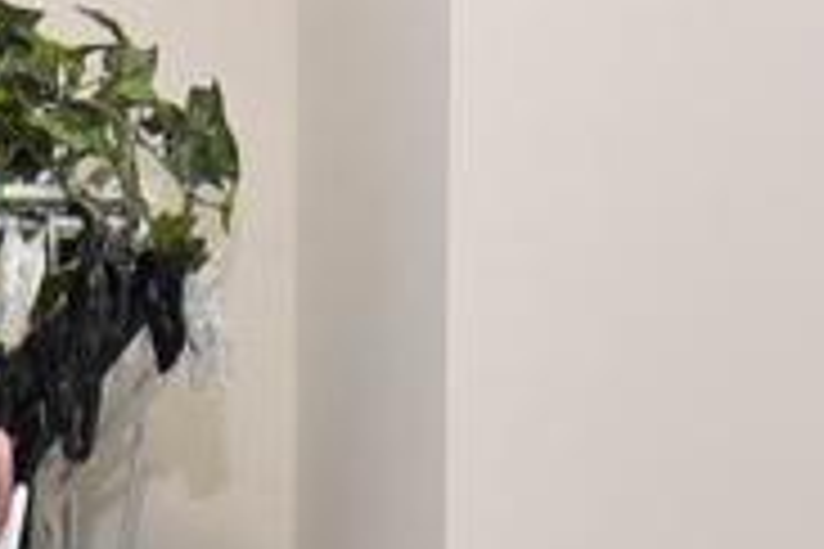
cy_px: 1976
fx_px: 3250
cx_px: -207
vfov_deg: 7.6
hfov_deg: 14.0
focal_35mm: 142
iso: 800
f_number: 7.1
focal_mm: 12
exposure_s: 1/60
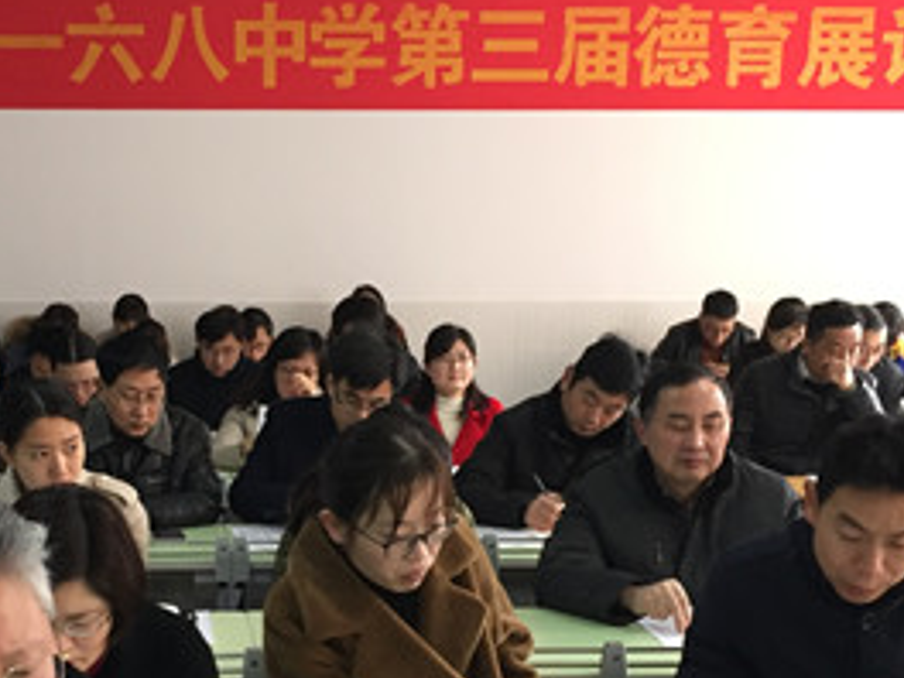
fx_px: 1724
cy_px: 668
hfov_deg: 29.0
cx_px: 247
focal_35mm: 66
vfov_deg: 21.5
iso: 64
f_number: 2.2
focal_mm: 4.15
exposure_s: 1/33
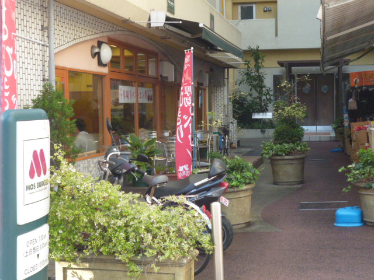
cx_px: 187
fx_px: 681
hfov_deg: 30.7
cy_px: 140
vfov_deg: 23.3
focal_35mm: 63
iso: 500
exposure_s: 1/160
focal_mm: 11.2
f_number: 4.7
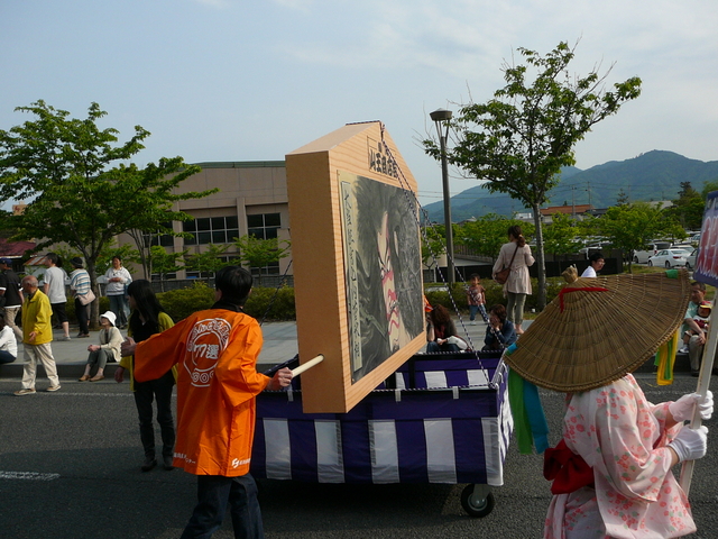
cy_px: 270
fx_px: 726
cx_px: 359
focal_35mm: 35
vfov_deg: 40.7
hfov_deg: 52.6
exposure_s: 1/500
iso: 80
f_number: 5
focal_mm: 5.2
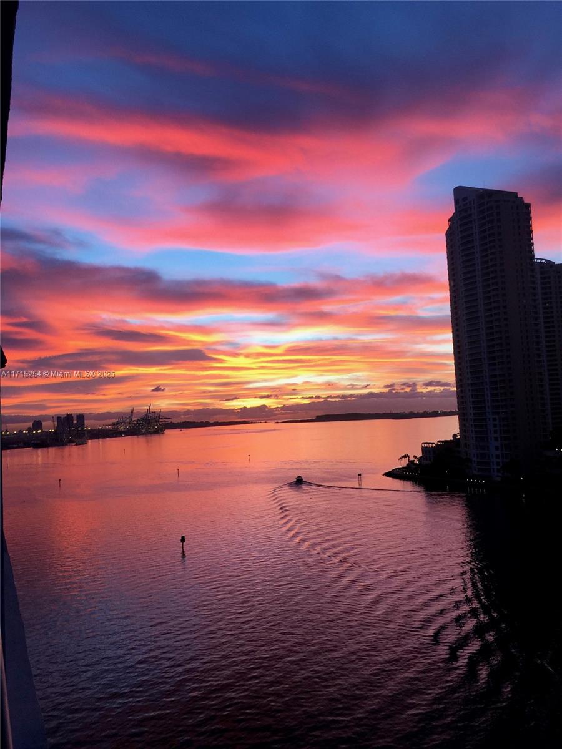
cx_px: 281
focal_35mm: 29
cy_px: 374
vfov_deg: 61.7
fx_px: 628
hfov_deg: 48.2
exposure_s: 1/40
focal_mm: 4.15
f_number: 2.2
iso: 32
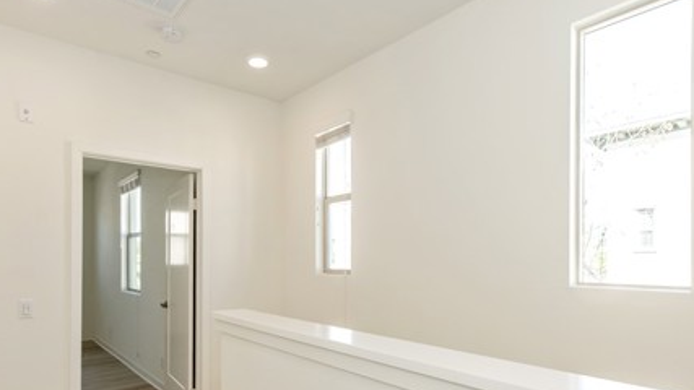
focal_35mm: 22
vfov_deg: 50.8
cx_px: 319
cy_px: 248
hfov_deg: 81.1
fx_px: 405
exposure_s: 1/125
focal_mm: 14
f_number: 5.6
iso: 180
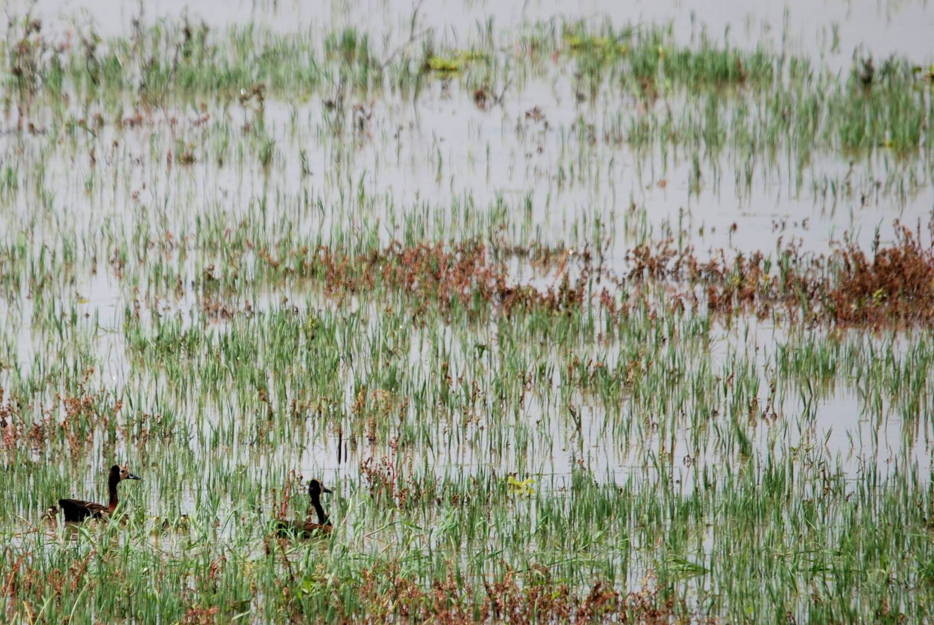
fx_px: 19481
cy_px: 312
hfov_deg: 2.7
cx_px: 467
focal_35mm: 750
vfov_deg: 1.8
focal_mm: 500
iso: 200
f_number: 6.3
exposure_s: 1/640
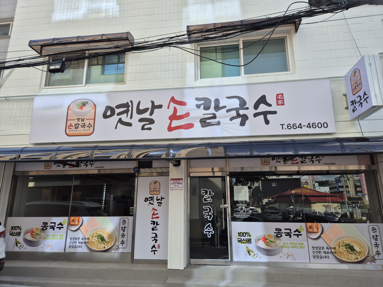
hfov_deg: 73.9
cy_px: 144
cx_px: 192
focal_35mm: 23
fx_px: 254
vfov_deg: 58.9
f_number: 1.8
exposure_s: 1/972
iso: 25
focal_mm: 5.4
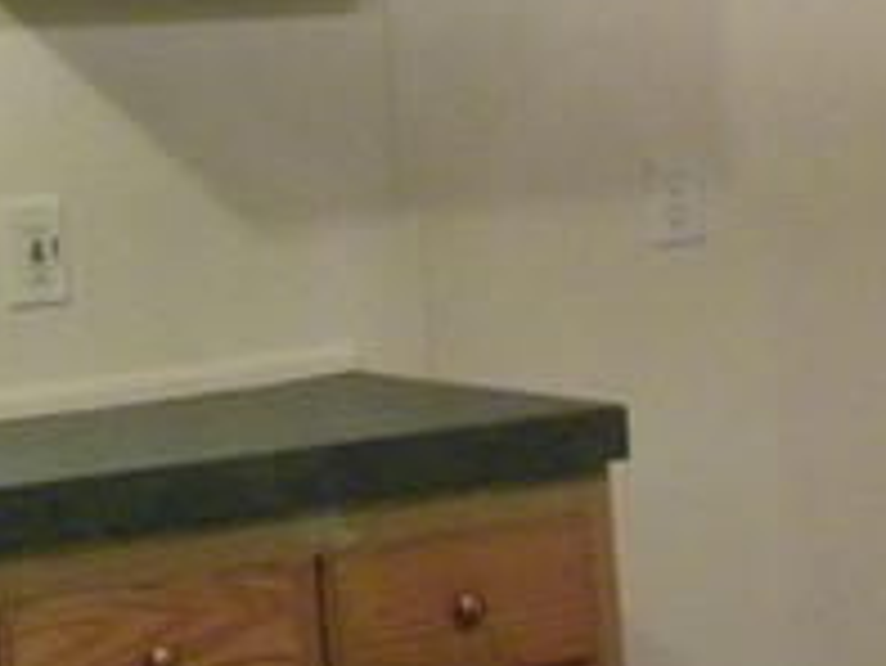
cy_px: 338
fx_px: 3457
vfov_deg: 11.0
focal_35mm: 135
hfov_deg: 12.6
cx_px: 1857
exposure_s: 1/29.5
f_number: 2.8
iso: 400
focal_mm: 4.6
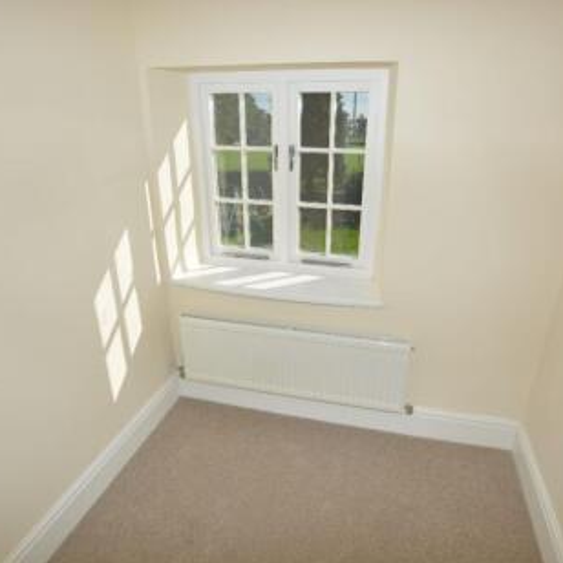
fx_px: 398
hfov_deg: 70.4
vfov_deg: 70.5
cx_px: 292
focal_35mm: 22
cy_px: 286
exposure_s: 1/200
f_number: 7.1
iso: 100
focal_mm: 11
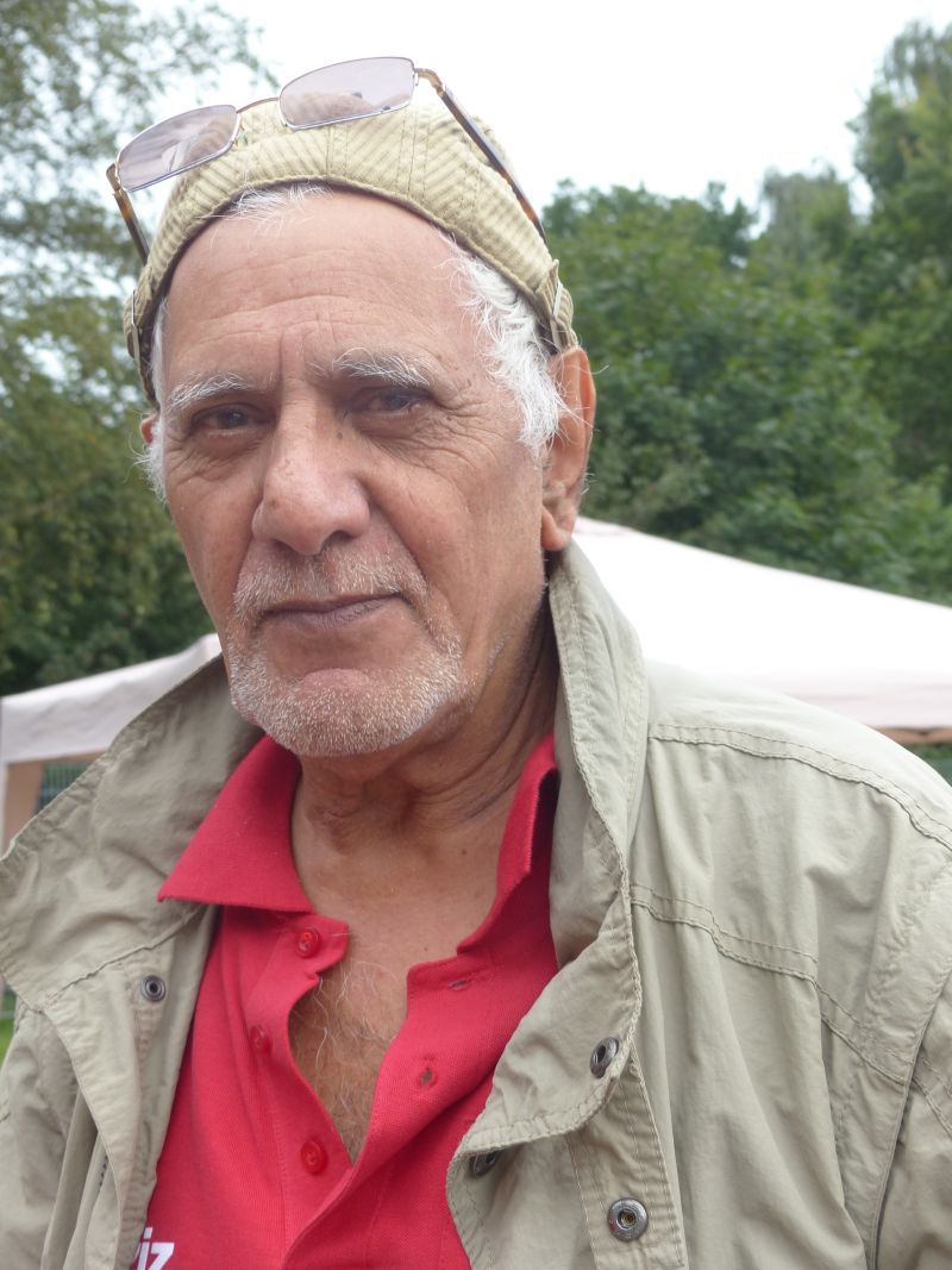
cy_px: 635
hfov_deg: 28.0
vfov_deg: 36.8
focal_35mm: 52
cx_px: 476
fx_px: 1907
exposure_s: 1/500
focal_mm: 9.4
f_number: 2.8
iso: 100
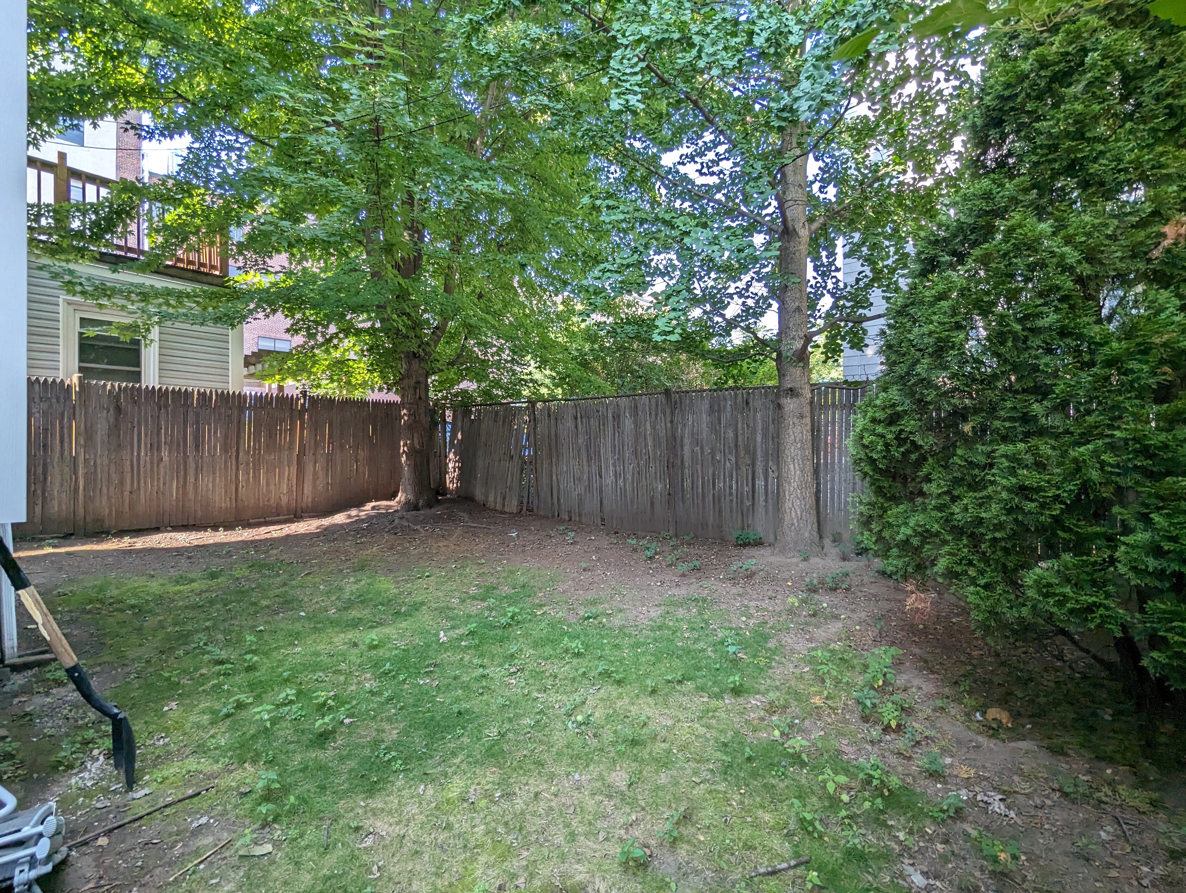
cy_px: 446
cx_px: 593
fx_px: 549
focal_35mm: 16
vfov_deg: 78.2
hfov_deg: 94.4
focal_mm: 2.35
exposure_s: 1/171
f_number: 2.2
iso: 51
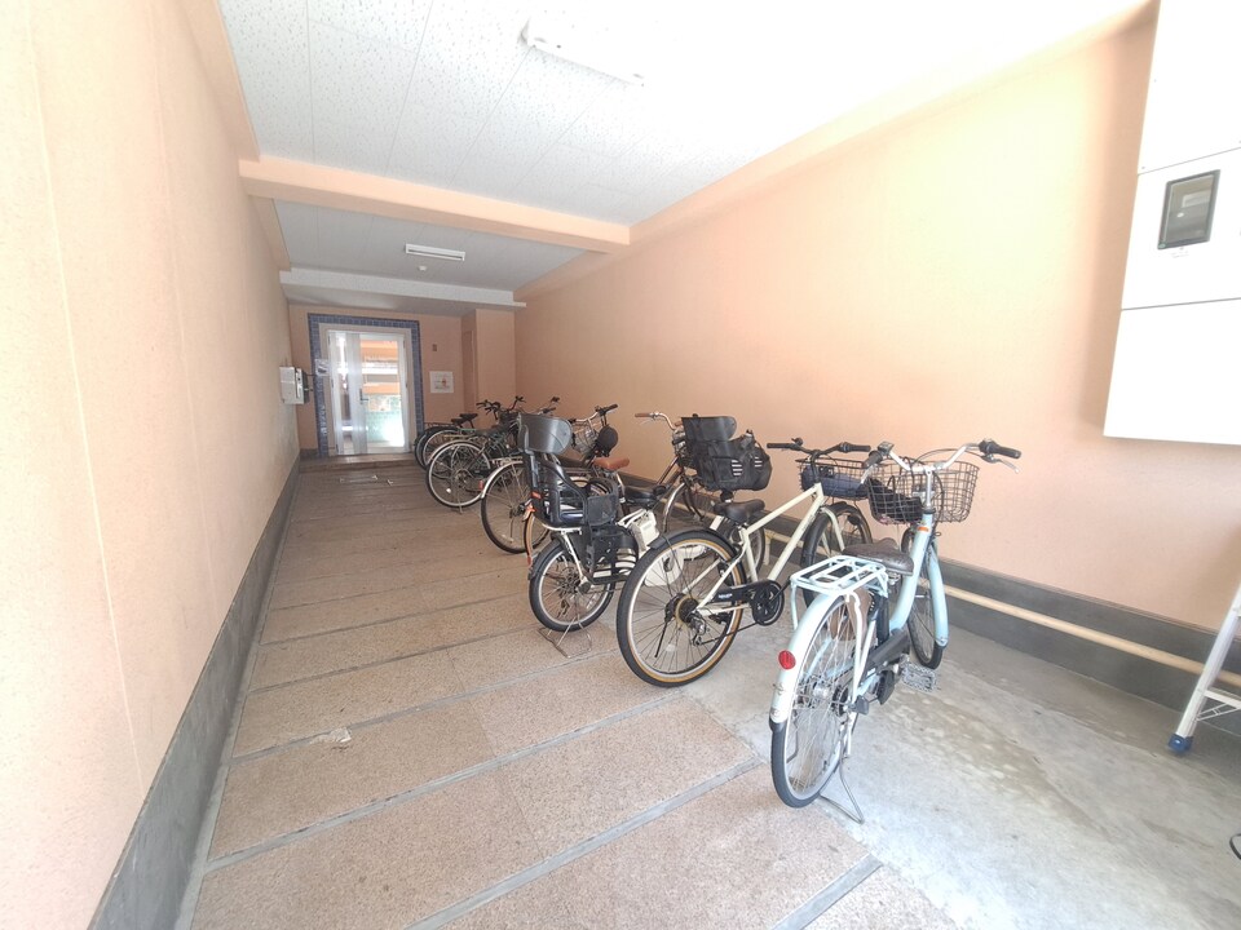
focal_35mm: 13
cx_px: 620
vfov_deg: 89.9
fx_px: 466
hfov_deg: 106.2
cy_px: 465
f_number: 2.2
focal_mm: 1.74
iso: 100
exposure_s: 1/25
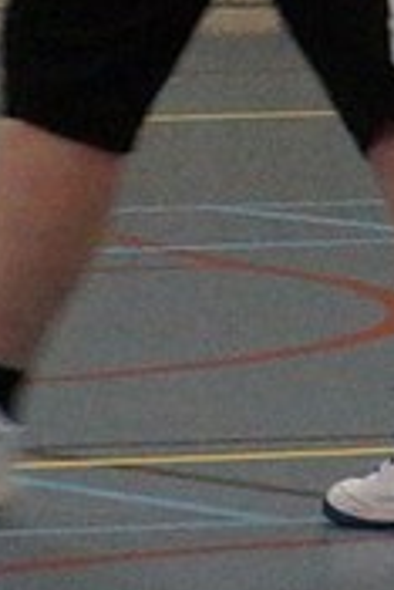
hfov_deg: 3.9
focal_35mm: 351
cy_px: -691
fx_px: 5750
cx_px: 106
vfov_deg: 5.7
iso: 1250
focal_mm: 40
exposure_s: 1/160
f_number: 5.6
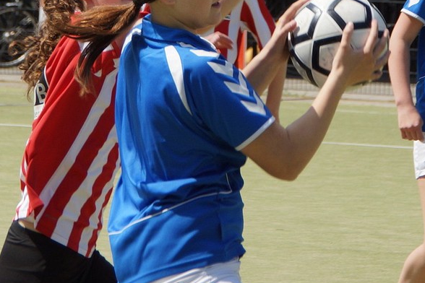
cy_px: 52
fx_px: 2774
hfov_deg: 8.8
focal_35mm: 235
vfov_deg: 5.8
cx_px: 300
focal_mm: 90
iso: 160
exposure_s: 1/640
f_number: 6.3
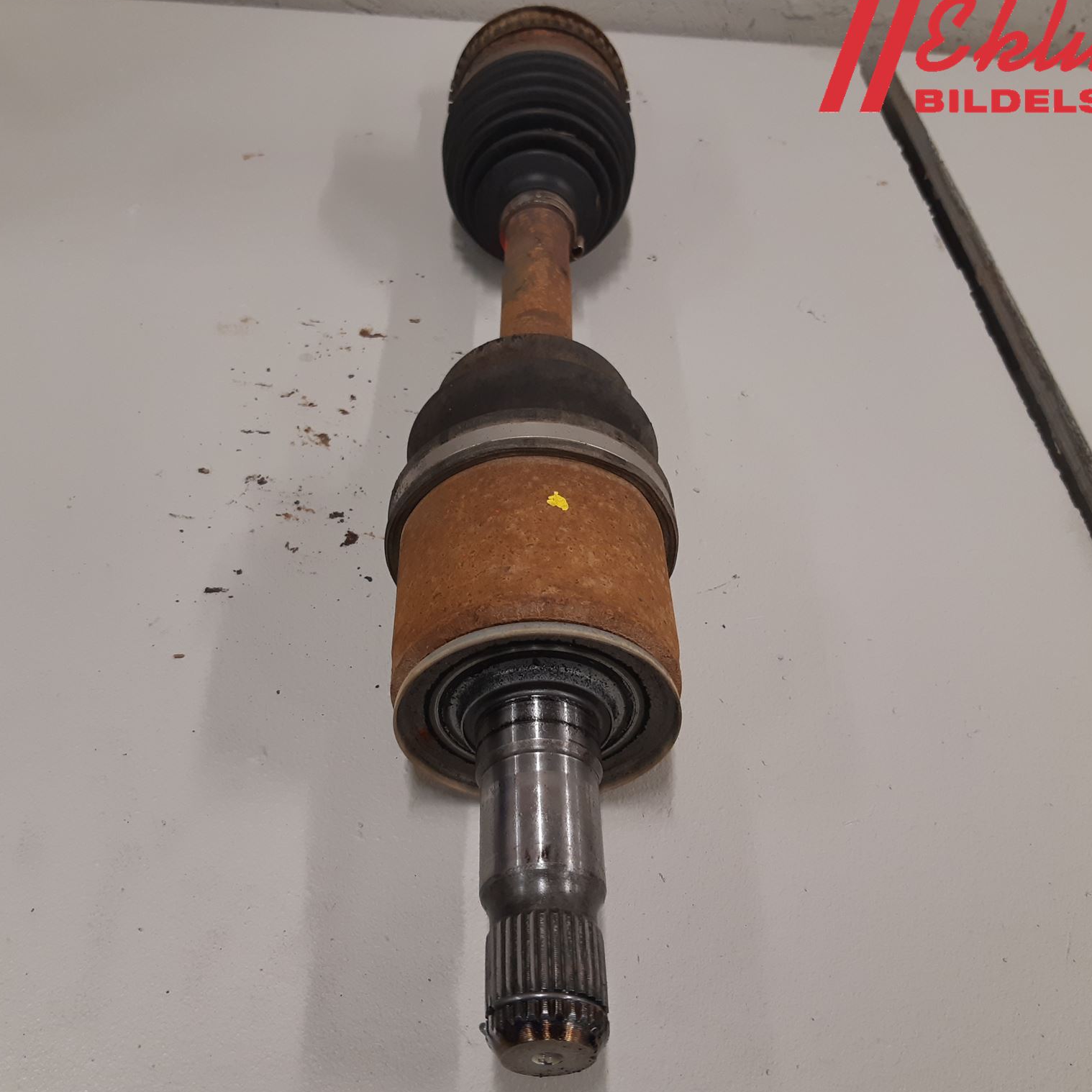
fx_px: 1106
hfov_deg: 52.5
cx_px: 524
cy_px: 543
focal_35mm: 31
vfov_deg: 52.5
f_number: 1.7
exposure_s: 1/50
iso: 100
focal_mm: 3.93
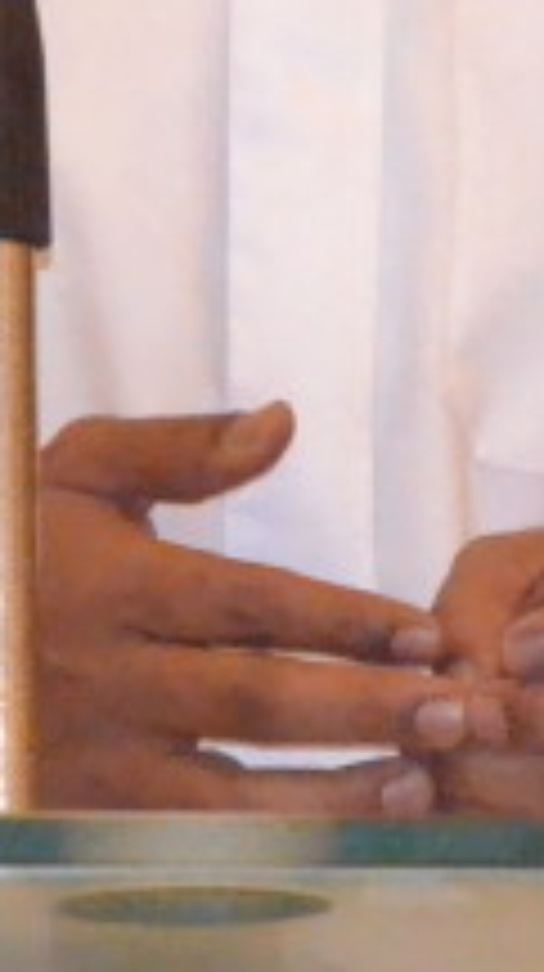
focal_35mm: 634
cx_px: 454
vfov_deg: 3.4
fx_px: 16322
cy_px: -425
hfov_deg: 1.9
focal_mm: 85
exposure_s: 1/200
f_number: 10
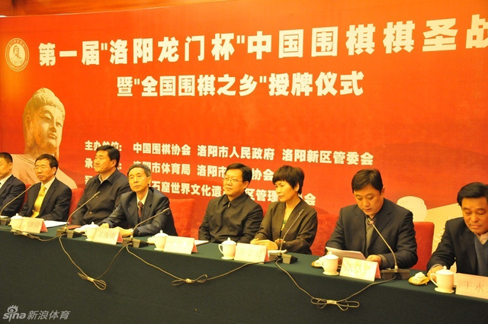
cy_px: 162
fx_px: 650
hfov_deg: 41.2
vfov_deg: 28.0
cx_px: 244
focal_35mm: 48
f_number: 4.2
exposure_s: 1/30
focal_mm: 32
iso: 2200
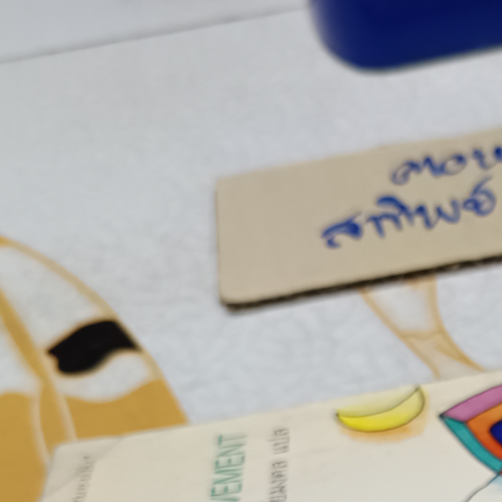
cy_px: 604
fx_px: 1181
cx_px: 598
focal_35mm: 72
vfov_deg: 22.1
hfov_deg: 22.2
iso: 1060
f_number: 1.7
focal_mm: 5.31
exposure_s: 1/33.3
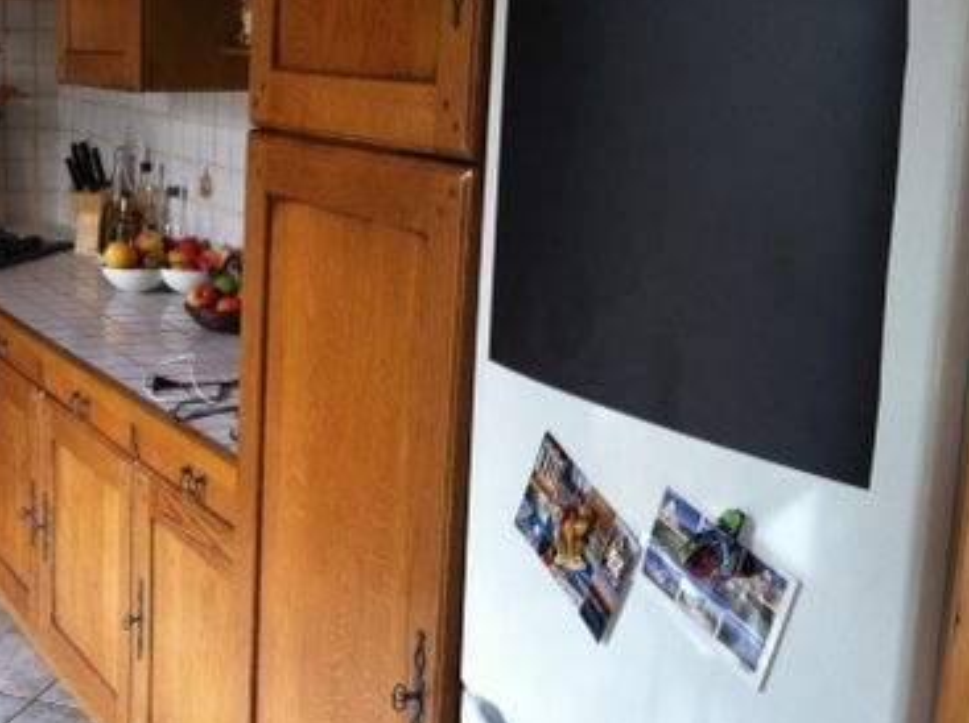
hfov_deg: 30.6
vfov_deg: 23.9
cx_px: 140
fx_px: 1705
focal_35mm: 61
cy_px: 314
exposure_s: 1/25
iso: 80
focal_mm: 3.85
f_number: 2.8
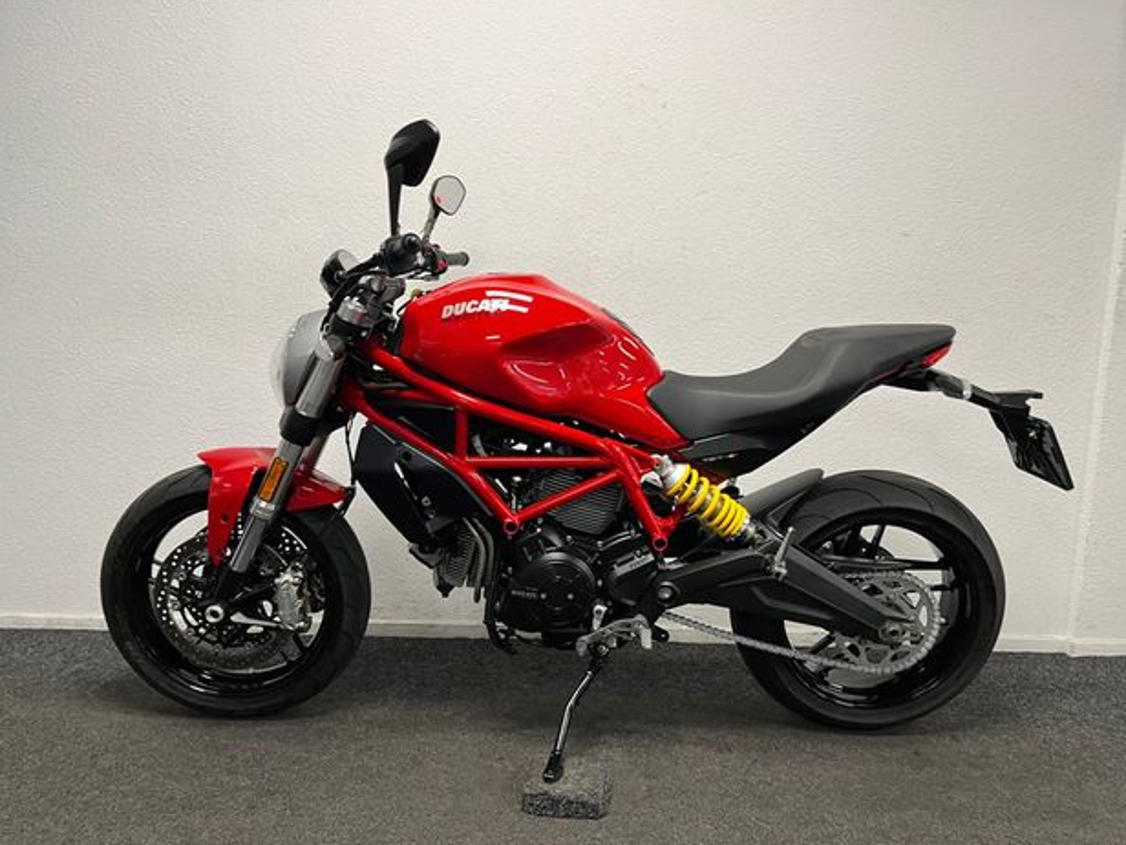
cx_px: 570
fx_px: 878
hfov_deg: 65.3
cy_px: 430
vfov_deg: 51.4
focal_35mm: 27
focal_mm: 5.1
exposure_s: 1/50
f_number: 1.6
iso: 80
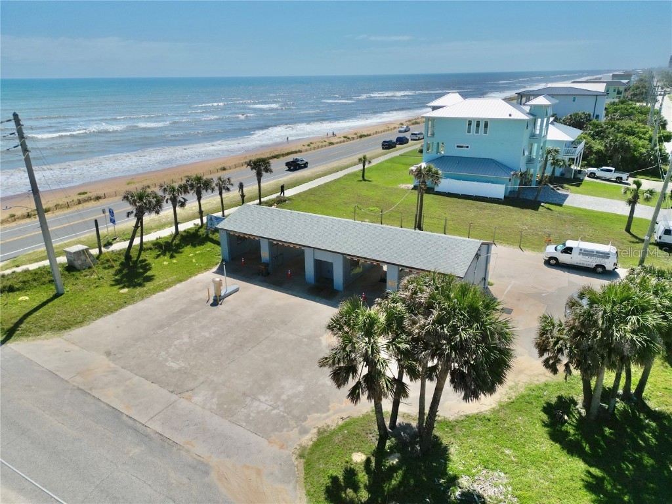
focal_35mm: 24
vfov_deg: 56.8
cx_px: 336
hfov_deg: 71.6
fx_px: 466
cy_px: 252
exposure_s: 1/8000
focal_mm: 6.72
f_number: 1.7
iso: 110
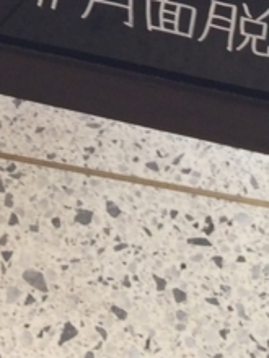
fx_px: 1399
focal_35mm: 135
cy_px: -392
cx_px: -15
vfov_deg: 12.6
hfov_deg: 10.9
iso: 64
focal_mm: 4.15
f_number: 2.2
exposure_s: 1/30
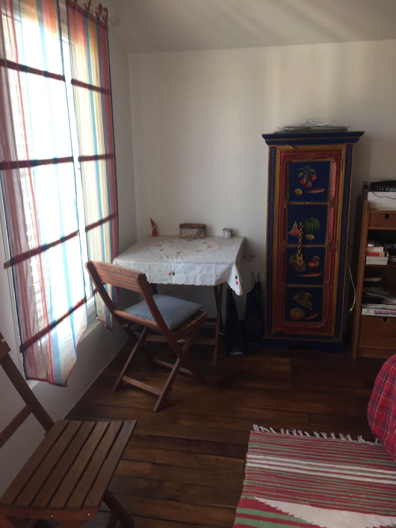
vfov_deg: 61.7
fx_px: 442
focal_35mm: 29
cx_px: 198
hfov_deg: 48.2
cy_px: 264
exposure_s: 1/33
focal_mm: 4.15
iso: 64
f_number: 2.2
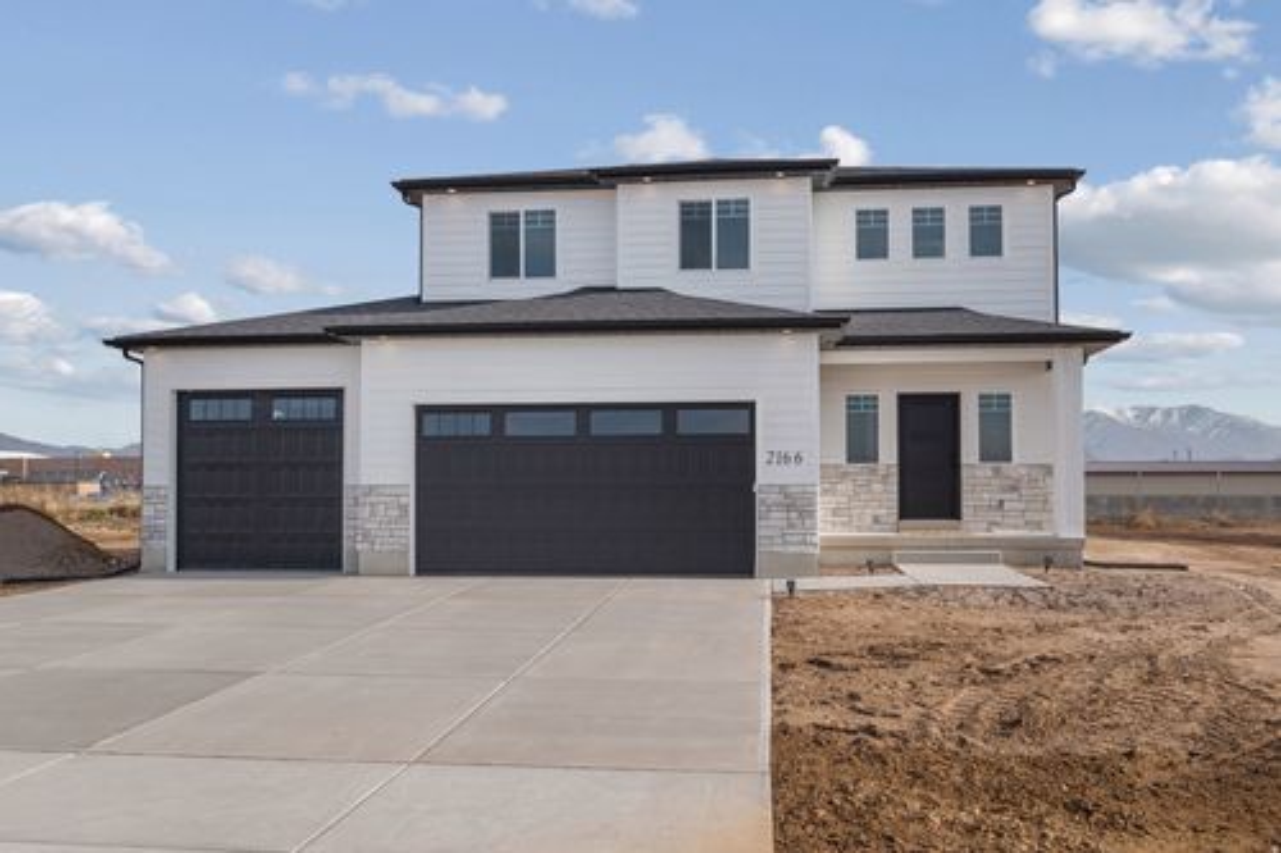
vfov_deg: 43.6
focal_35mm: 30
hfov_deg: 61.9
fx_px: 1067
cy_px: 426
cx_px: 640
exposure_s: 1/200
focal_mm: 30
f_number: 8
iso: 800
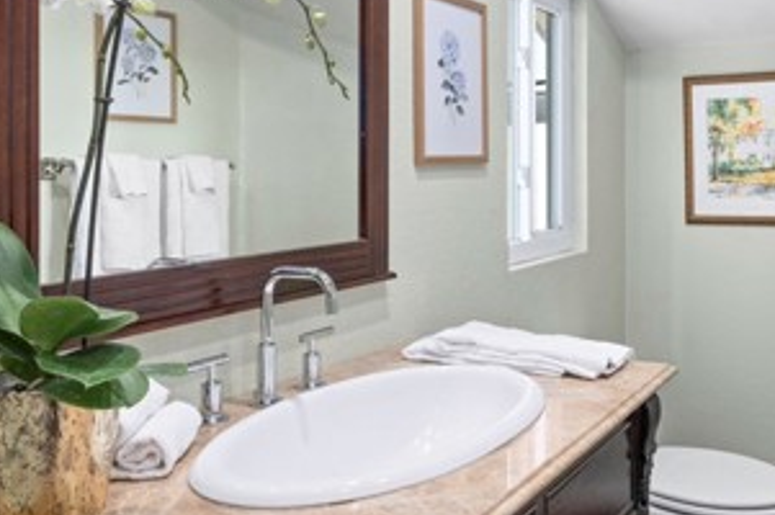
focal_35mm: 34
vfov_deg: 38.4
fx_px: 731
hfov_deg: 52.8
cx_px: 600
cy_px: 180
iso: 200
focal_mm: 16
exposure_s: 1/30
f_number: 9
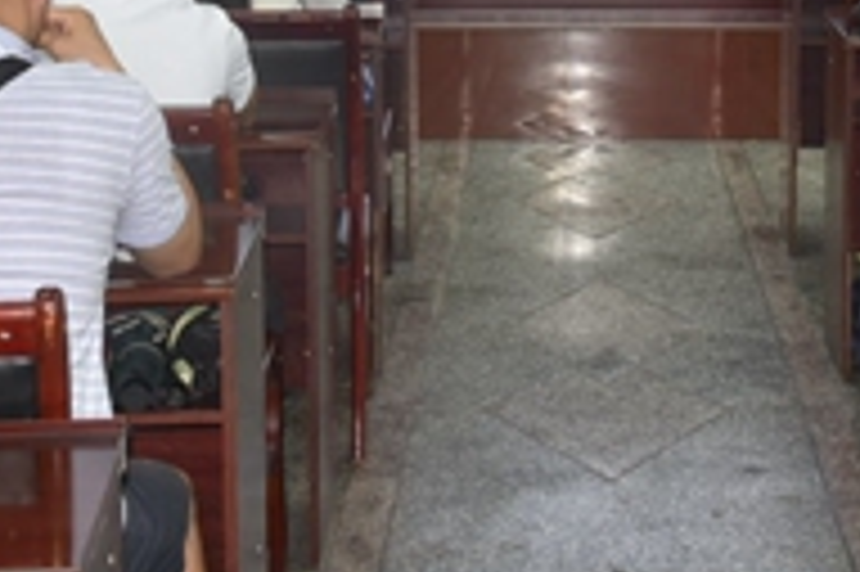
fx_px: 2482
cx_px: 608
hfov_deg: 19.6
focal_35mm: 104
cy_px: -110
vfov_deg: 12.8
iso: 800
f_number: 5.6
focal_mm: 31
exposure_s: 1/125
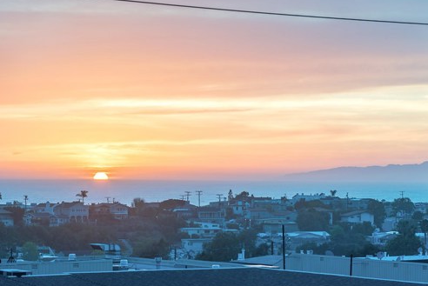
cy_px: 162
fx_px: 1547
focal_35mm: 130
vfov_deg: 10.6
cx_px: 251
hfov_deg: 15.7
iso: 125
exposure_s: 1/50
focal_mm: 100
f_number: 14
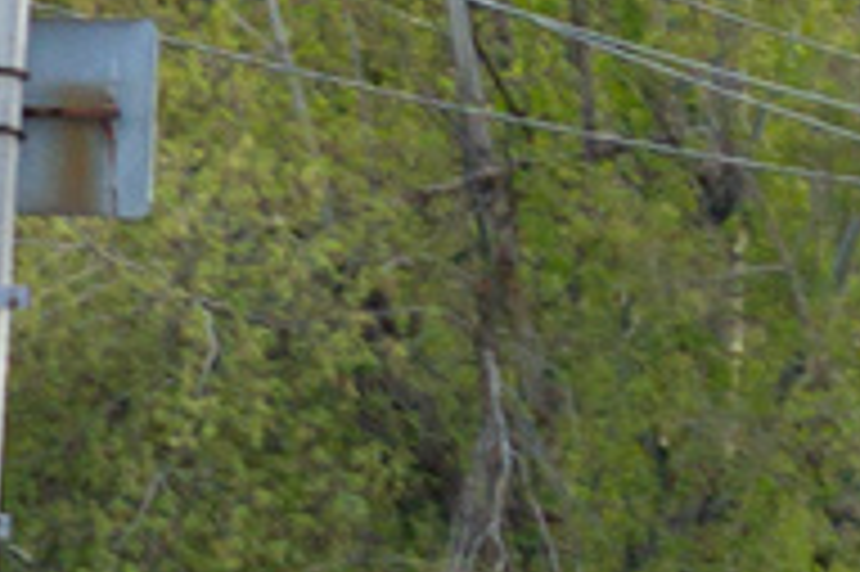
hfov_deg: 3.6
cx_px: -1229
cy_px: 507
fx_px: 13423
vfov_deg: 2.4
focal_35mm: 562
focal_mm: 55
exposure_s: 1/160
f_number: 5.6
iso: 100
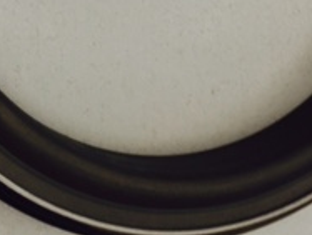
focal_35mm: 99
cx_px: 155
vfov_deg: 14.1
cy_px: -110
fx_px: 894
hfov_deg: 19.8
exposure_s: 1/50
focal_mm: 4.15
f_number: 2.2
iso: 32
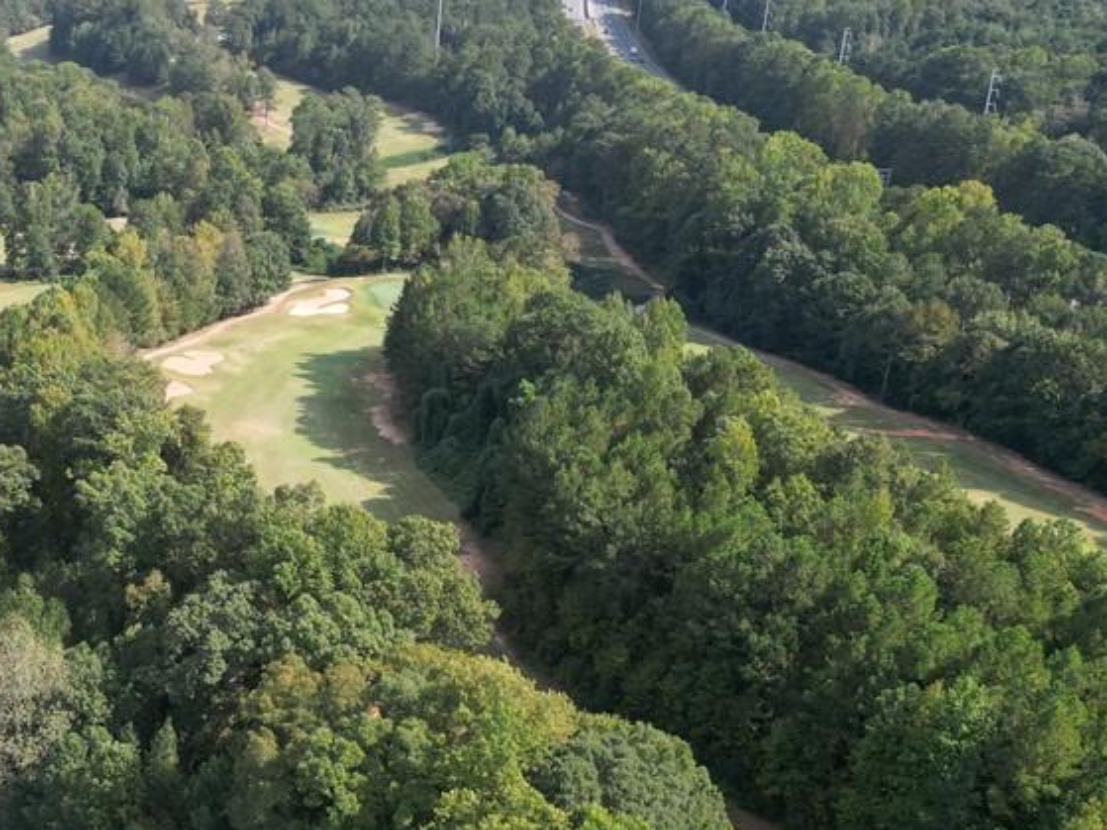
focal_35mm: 44
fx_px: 1407
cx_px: 137
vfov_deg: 32.9
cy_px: 442
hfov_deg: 40.1
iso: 160
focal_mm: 6.72
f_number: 1.7
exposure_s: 1/2000
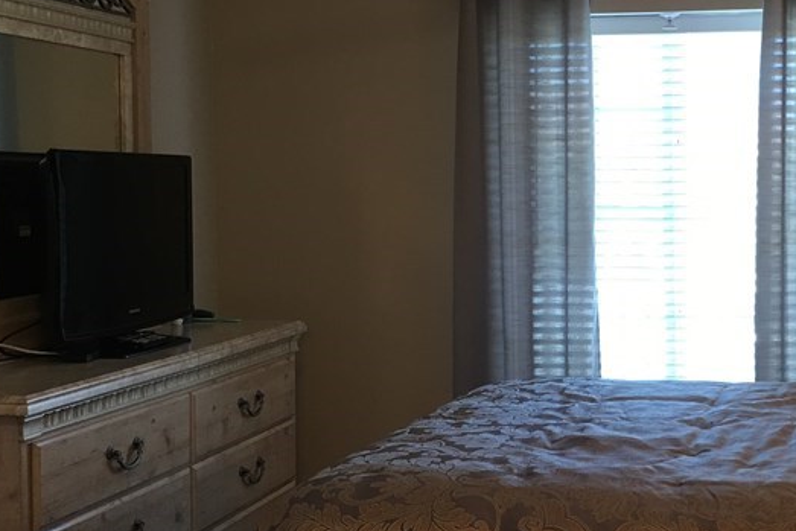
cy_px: 243
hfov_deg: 33.0
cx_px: 638
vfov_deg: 23.0
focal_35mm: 59
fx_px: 1305
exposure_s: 1/15
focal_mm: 4.15
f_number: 2.2
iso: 32
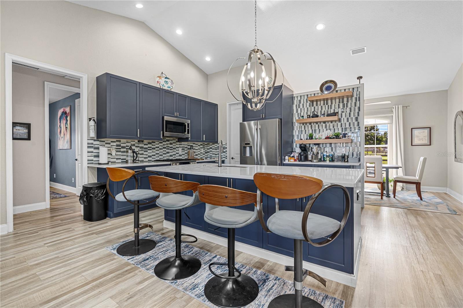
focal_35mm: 16
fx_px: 206
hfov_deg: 96.7
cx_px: 232
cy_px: 154
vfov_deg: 73.7
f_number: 8
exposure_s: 3.2
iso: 400
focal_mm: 16
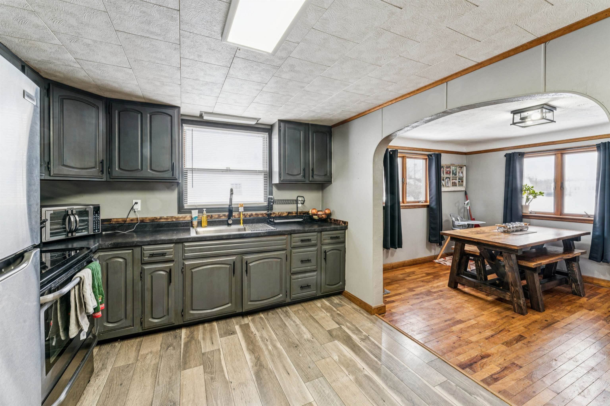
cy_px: 203
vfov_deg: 81.2
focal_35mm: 14
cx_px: 305
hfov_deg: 104.3
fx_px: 237
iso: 400
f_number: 13
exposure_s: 1/2
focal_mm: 14
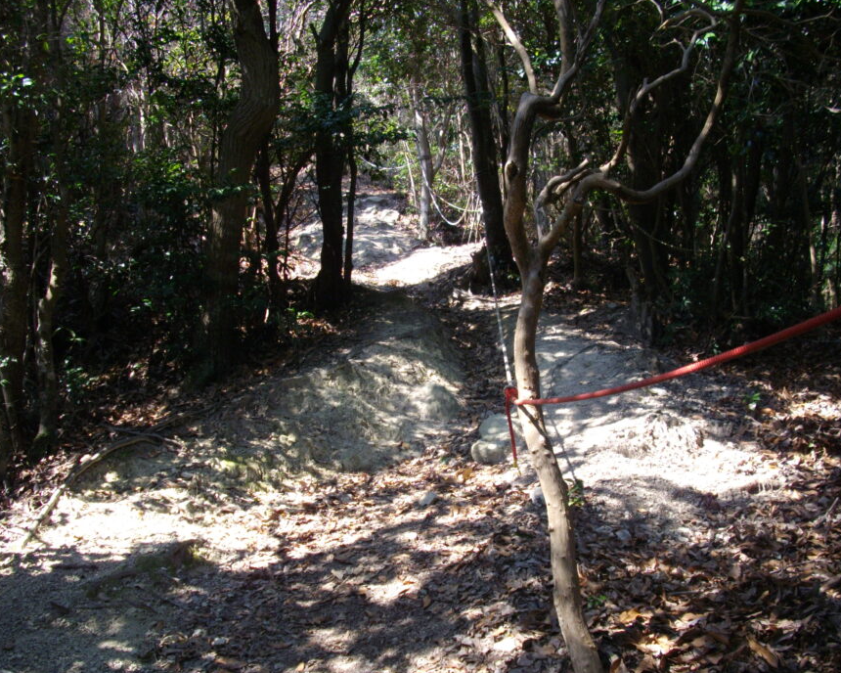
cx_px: 402
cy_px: 363
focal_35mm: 43
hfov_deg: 42.9
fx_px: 1070
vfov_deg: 34.9
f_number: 2.8
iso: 100
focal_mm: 6.2
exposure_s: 1/160
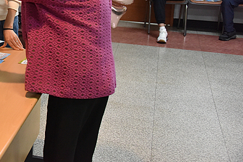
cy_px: -1
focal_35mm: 72
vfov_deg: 18.4
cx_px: -6
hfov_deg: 26.4
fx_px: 486
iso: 2800
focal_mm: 35
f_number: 4.5
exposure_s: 1/125
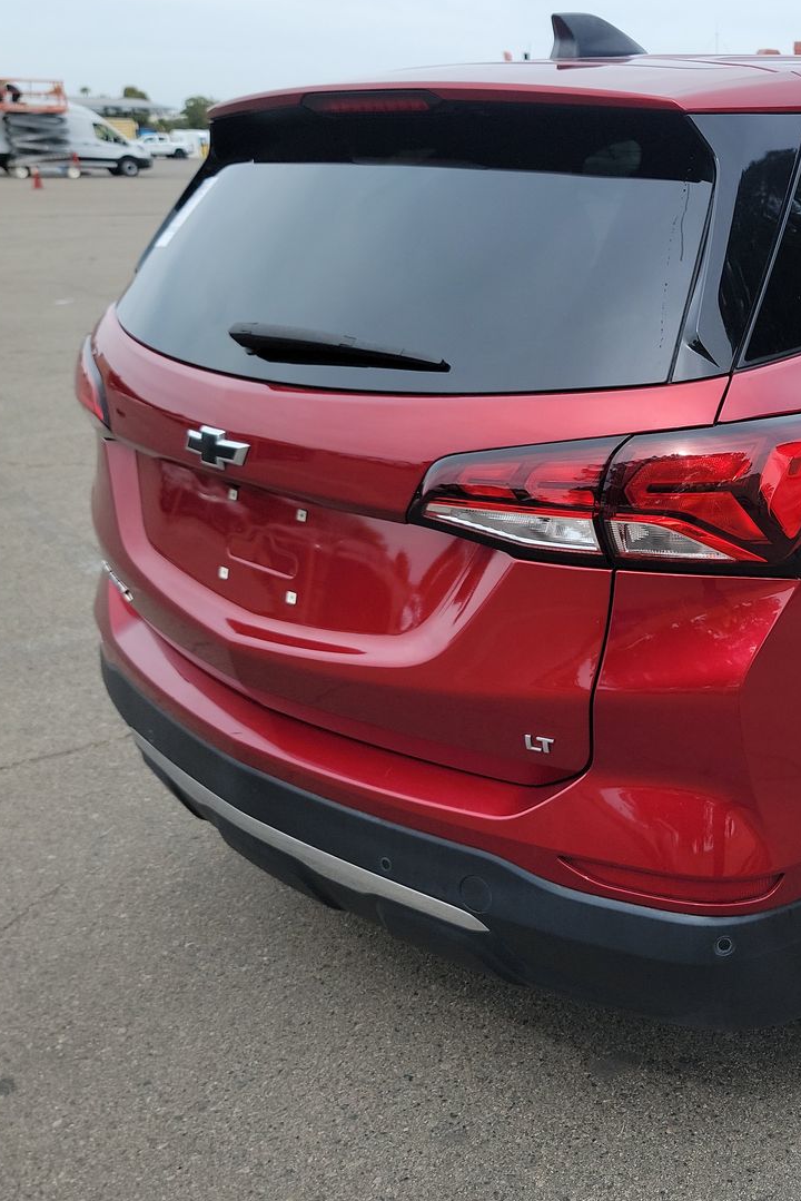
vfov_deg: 51.8
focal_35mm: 37
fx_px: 1234
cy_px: 553
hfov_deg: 33.7
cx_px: 750
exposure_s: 1/524
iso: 50
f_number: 1.8
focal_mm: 6.7
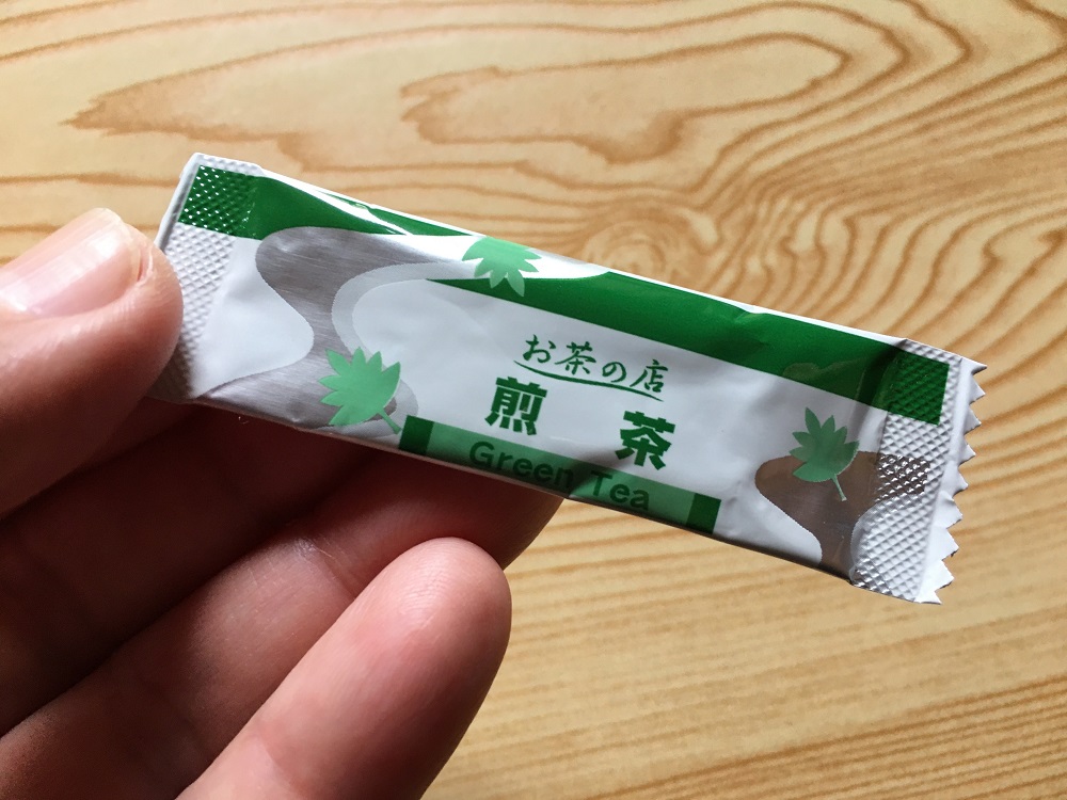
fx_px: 894
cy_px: 400
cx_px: 534
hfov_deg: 61.7
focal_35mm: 29
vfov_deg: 48.2
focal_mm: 4.15
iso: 40
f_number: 2.2
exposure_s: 1/30
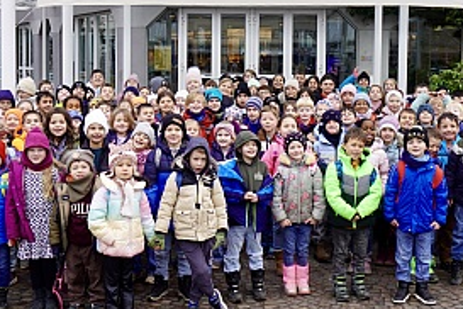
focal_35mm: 55
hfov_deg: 36.1
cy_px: 81
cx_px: 283
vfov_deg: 24.4
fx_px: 707
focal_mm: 20
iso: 100
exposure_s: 1/60
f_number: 4
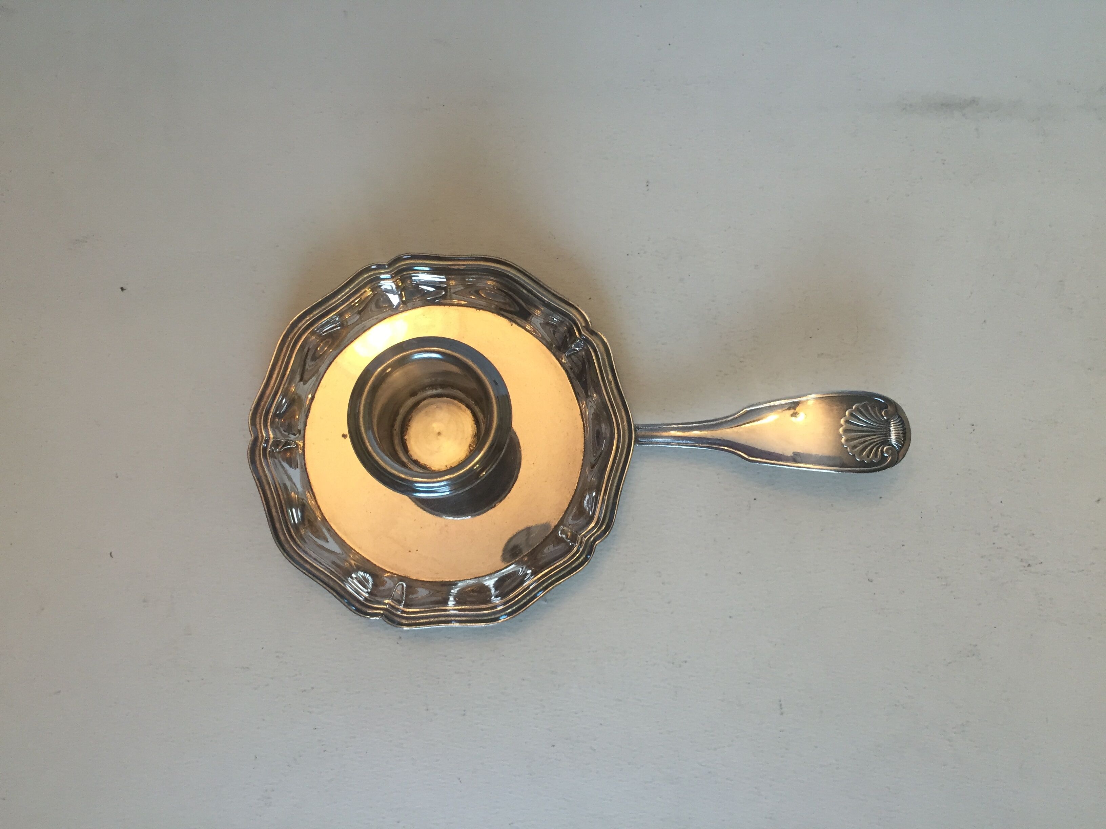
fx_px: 927
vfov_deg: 48.2
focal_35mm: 29
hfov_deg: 61.7
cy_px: 414
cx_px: 553
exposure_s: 1/33
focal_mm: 4.15
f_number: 2.2
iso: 100
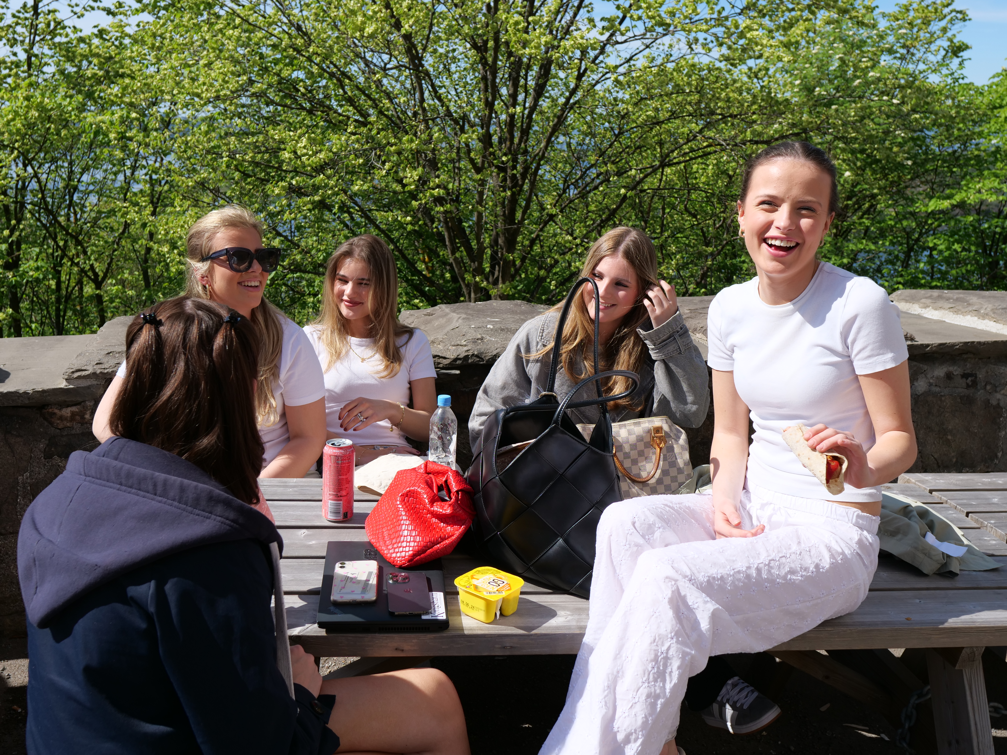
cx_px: 504
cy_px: 378
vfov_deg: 44.2
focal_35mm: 32
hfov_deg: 56.8
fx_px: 931
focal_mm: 16
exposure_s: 1/1300
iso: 200
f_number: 4.5
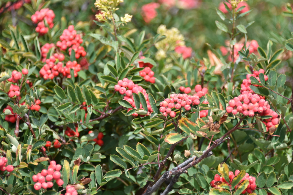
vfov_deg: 4.6
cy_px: 108
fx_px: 2434
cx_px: 168
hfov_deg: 6.9
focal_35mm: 299
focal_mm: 230
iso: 180
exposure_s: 1/500
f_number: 5.6
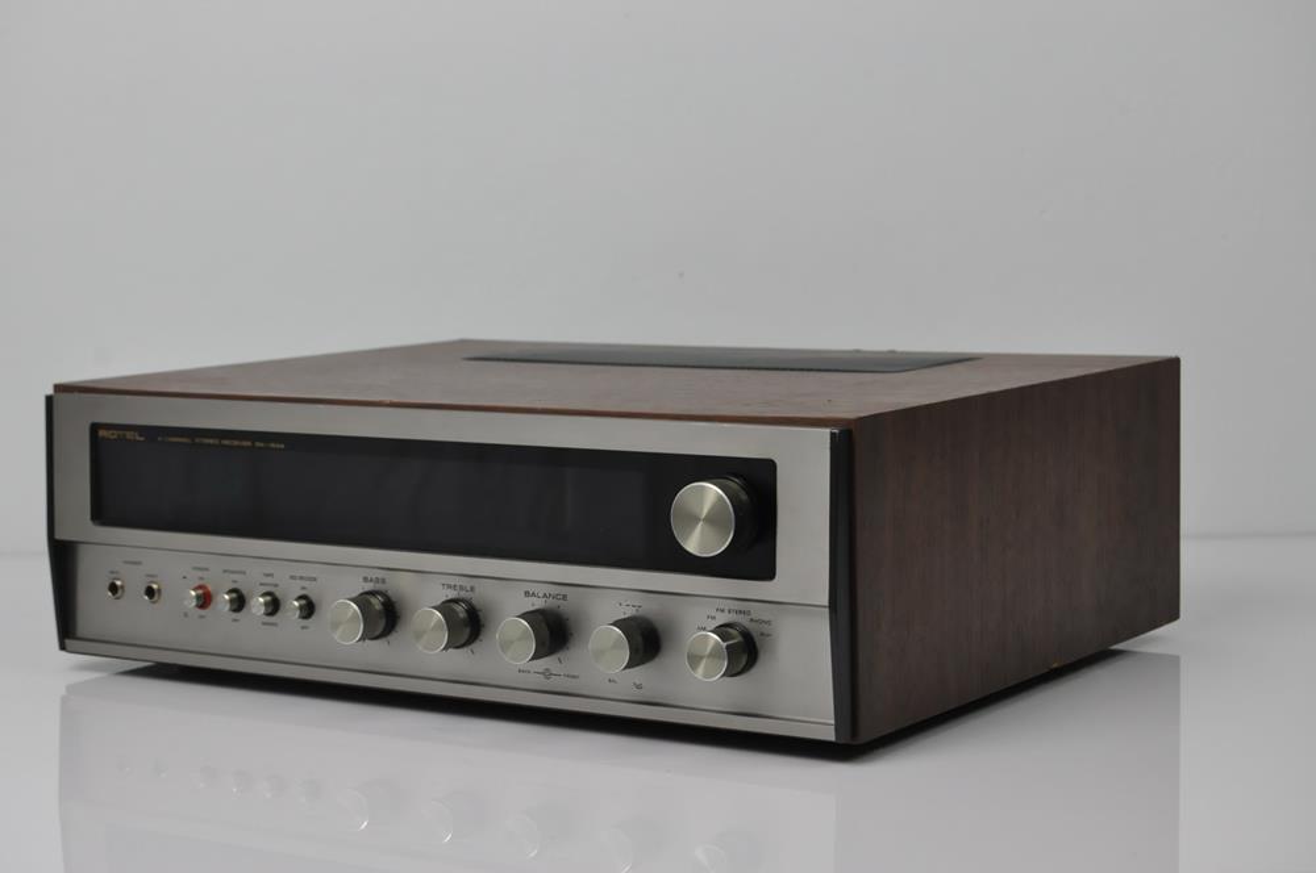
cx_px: 658
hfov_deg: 27.0
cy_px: 436
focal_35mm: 75
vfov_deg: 18.1
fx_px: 2738
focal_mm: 50
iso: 1600
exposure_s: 1/160
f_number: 6.3
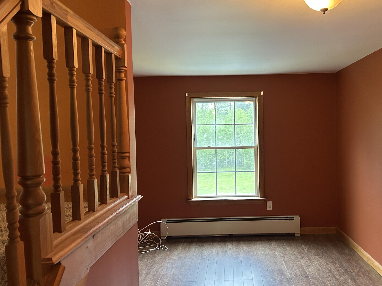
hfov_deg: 54.9
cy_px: 141
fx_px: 364
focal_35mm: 33
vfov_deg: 42.9
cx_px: 231
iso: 320
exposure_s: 1/60
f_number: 1.5
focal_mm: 5.7
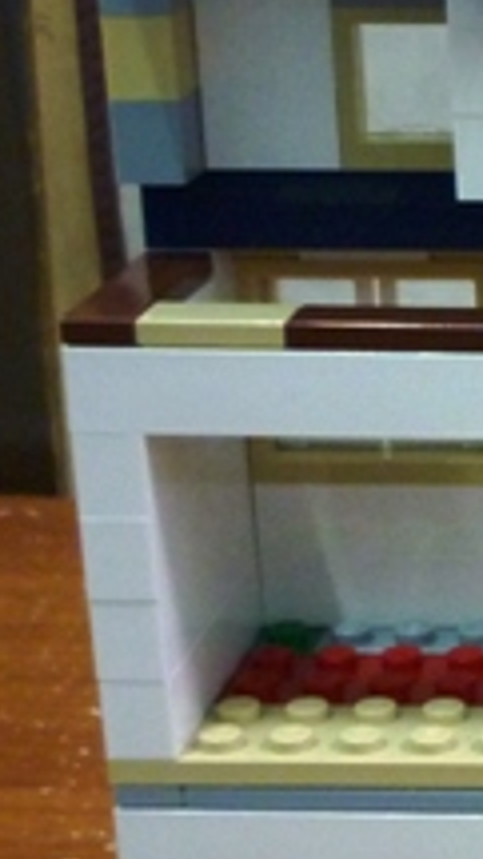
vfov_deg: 20.0
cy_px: 479
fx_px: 2435
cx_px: 1058
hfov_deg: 10.2
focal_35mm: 107
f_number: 2.8
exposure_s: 1/6
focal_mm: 5.5
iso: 400
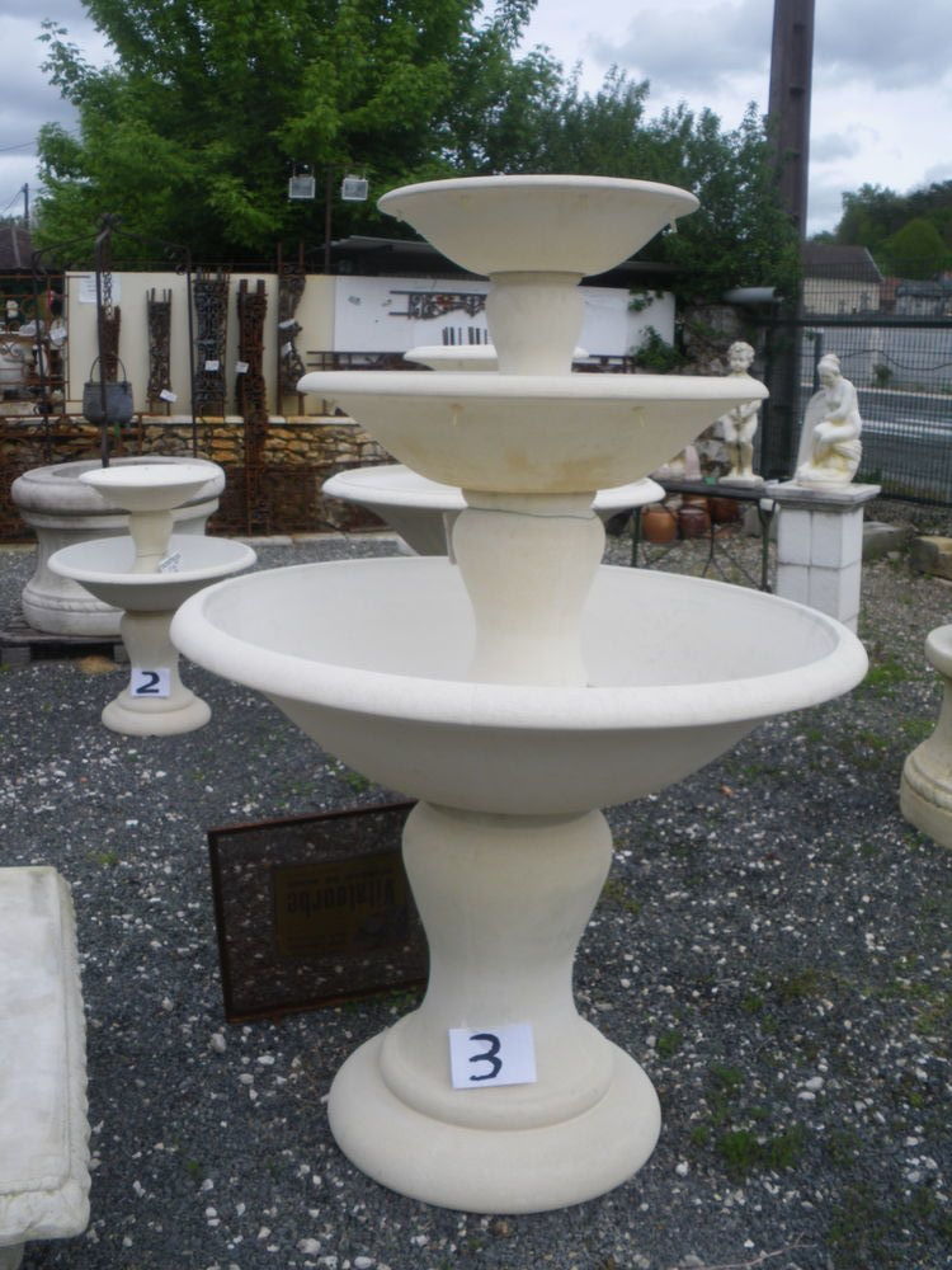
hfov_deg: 39.7
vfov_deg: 51.4
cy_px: 635
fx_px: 1320
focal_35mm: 36
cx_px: 476
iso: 64
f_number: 5.4
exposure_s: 1/250
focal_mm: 6.3
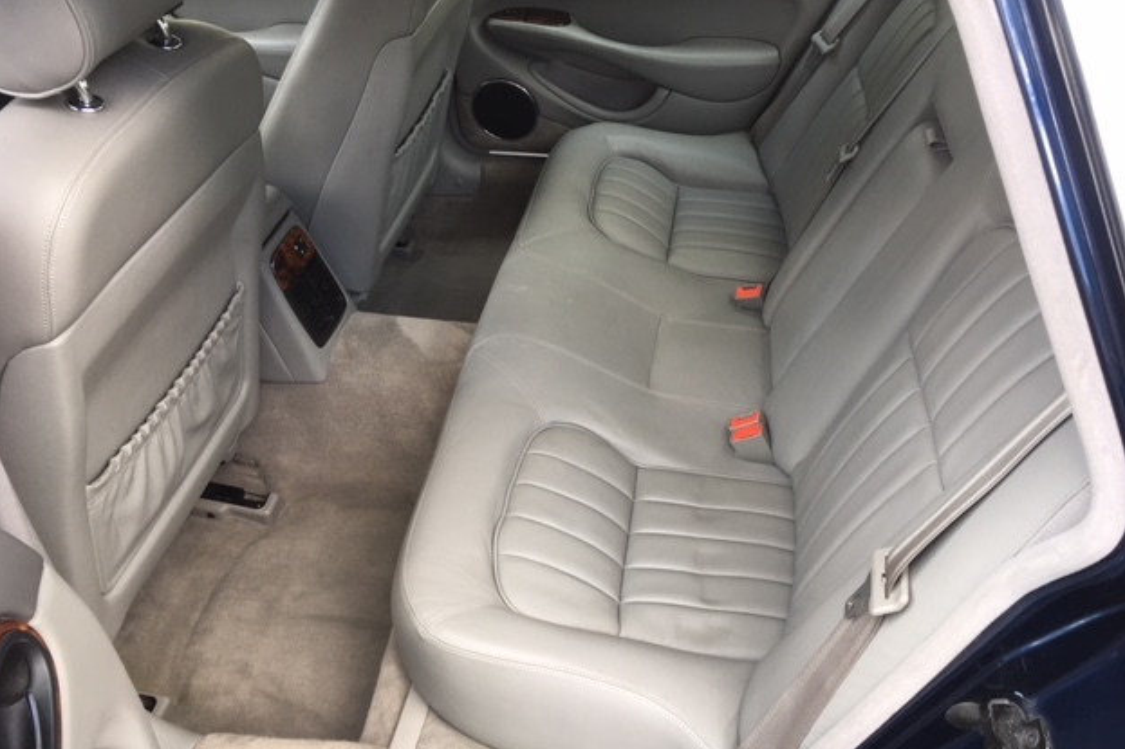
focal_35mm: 31
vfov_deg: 42.3
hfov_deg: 60.3
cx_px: 562
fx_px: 968
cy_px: 388
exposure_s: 1/100
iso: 32
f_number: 2.2
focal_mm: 4.15
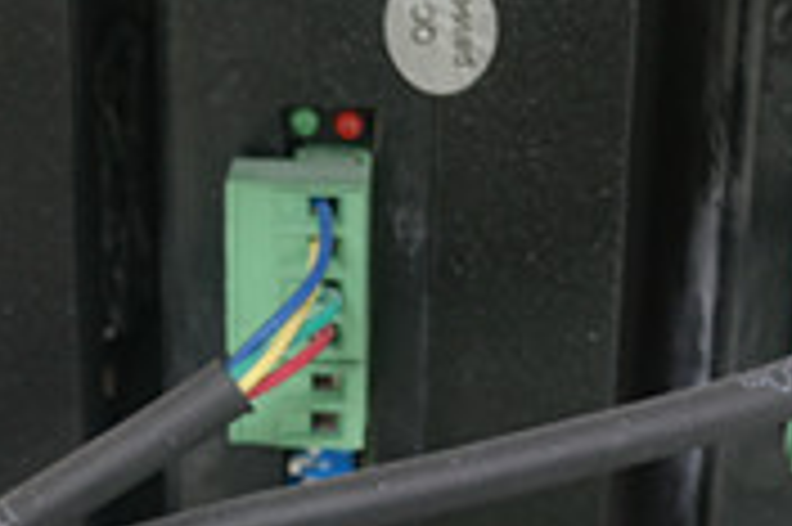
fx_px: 2396
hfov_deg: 18.8
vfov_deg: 12.4
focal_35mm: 109
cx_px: 414
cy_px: 517
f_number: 3.5
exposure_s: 1/40
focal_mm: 20
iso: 200
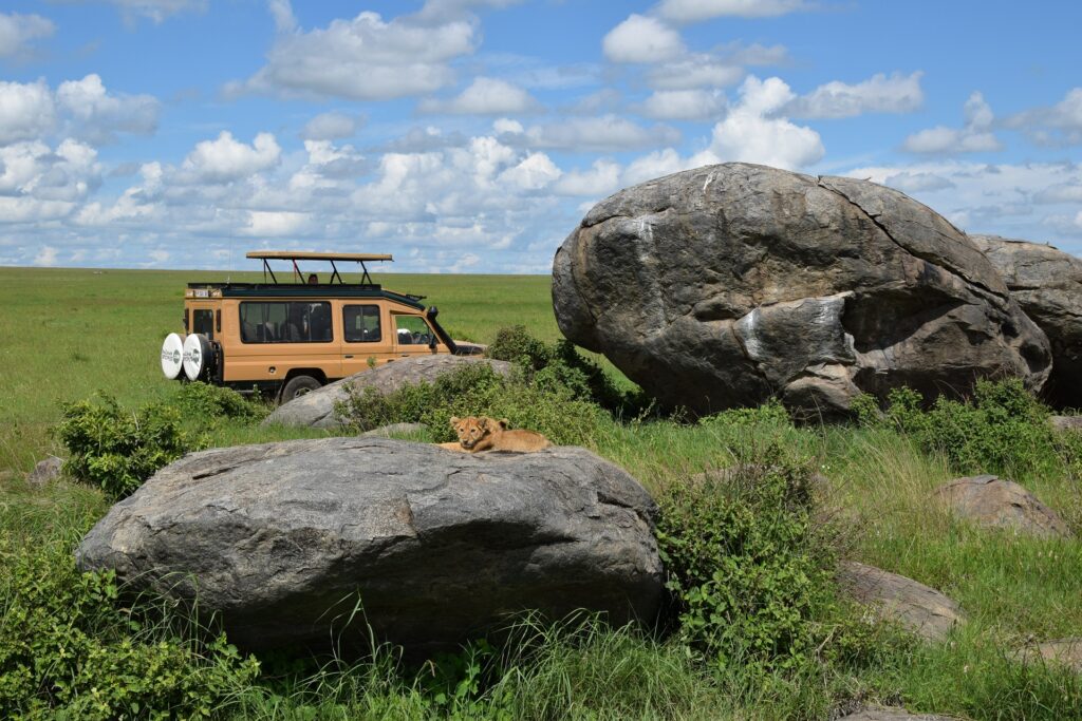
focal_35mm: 52
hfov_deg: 37.8
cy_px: 360
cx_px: 541
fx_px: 1578
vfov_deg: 25.8
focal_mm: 35
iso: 200
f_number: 10
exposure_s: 1/400
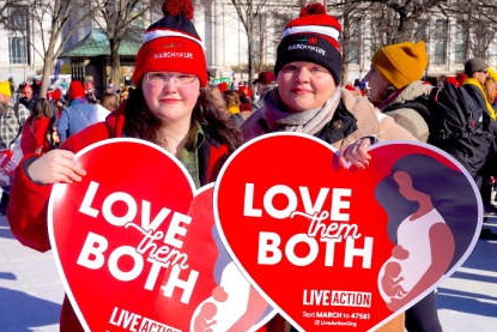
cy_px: 155
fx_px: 718
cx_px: 246
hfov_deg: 38.2
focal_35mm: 52
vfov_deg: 26.0
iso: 100
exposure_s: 1/500
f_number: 8
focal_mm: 32
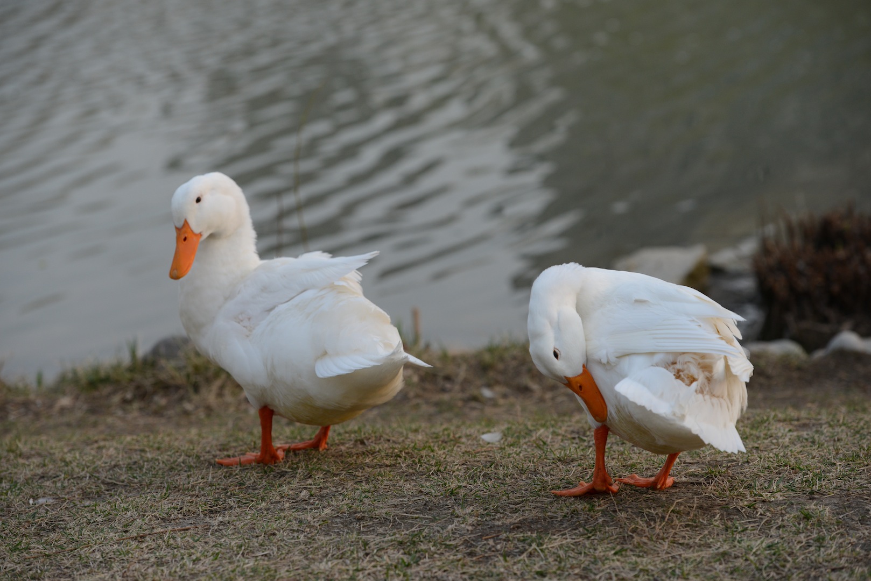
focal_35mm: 130
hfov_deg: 15.8
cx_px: 436
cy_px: 290
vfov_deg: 10.6
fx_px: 3146
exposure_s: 1/800
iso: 640
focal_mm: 130
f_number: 4.5
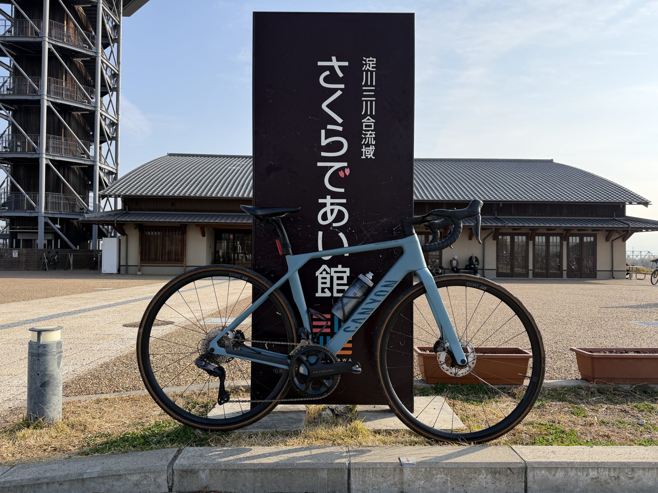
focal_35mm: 24
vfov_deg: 56.8
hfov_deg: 71.6
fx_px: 456
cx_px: 329
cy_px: 246
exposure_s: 1/3953
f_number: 1.78
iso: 100
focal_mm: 6.76
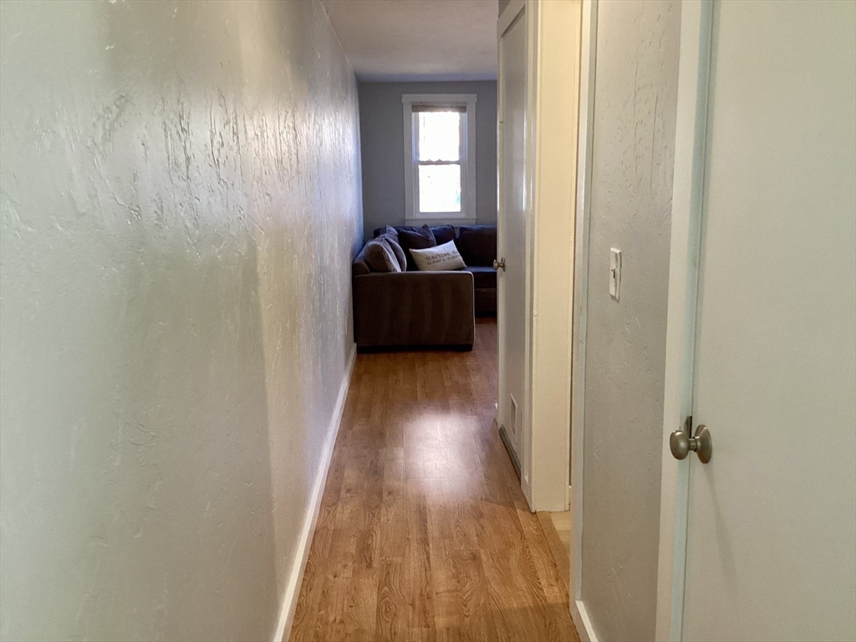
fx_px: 767
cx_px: 428
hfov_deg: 58.4
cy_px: 321
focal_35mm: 31
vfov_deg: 45.4
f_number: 2.4
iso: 200
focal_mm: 3.3
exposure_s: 1/60
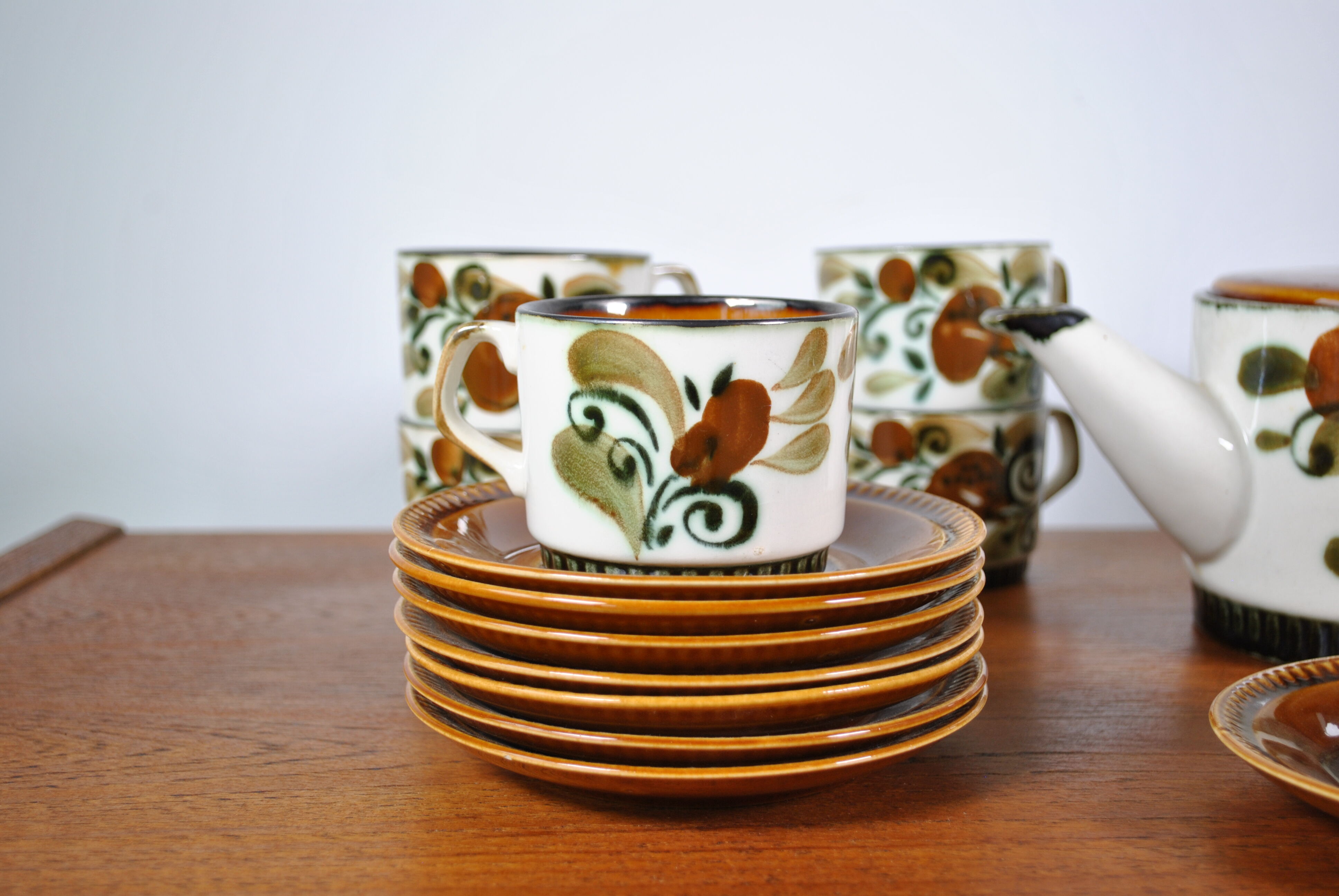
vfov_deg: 26.6
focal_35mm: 51
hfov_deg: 38.8
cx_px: 670
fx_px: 1899
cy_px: 448
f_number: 5
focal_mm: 34
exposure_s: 1/100
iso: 200
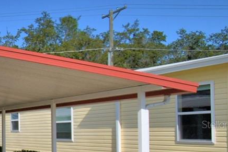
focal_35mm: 55
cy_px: 124
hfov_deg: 22.8
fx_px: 348
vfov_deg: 24.2
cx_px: -170
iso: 100
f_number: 4.5
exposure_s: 1/2500
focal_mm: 10
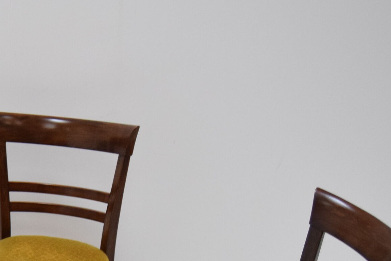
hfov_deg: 24.1
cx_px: -48
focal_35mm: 78
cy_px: 339
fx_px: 848
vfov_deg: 16.6
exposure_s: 1/60
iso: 1600
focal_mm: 20
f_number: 4
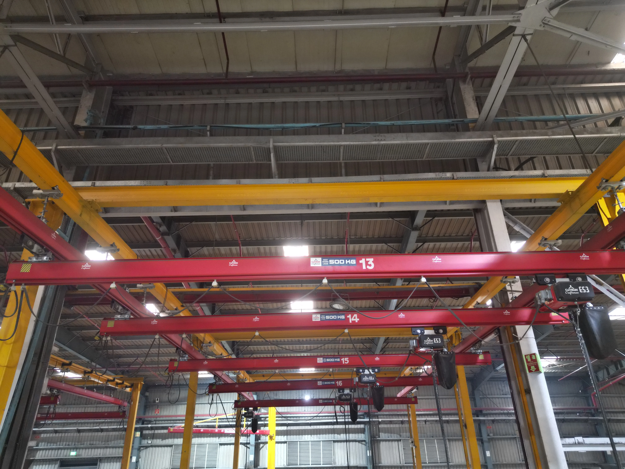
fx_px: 433
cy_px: 234
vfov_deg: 56.8
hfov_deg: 71.6
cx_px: 312
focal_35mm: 24
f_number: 1.7
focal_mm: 6.72
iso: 1150
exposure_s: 1/10
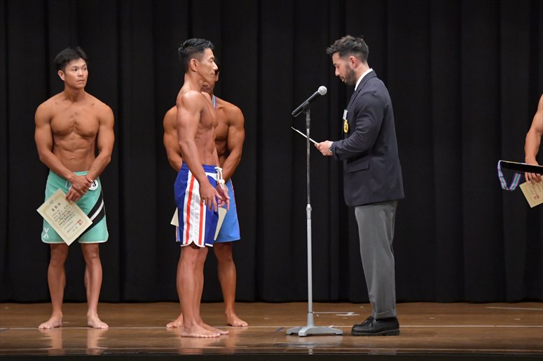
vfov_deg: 6.3
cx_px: 272
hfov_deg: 9.5
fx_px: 3272
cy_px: 180
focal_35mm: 217
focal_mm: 145
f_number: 5.6
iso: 6400
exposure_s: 1/400
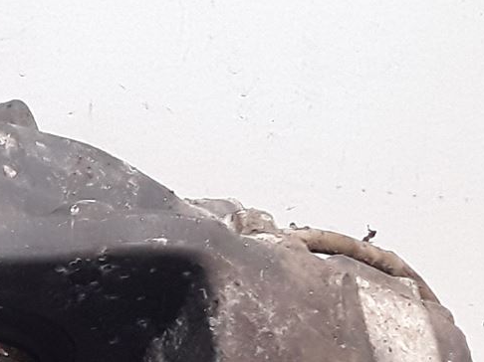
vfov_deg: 12.2
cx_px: -268
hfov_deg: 15.3
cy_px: 459
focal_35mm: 118
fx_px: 1649
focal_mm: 2.91
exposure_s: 1/100
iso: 100
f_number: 1.9
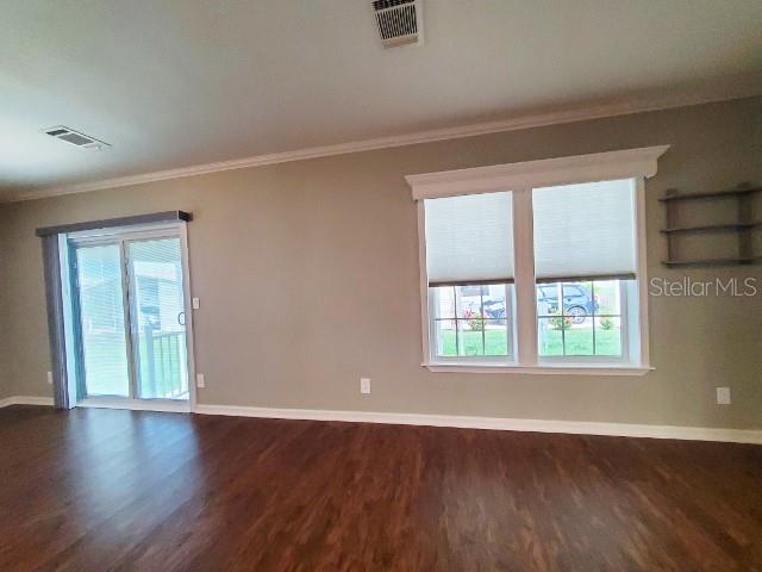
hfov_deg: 106.2
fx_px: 286
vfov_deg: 89.9
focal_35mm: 13
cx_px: 381
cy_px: 286
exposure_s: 1/60
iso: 500
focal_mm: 1.8
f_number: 2.2
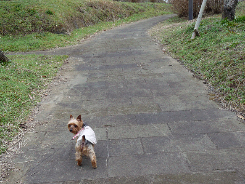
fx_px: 318
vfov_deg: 32.2
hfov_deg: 42.1
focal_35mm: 45
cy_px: 92
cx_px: 122
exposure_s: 1/320
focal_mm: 8
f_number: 3
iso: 100
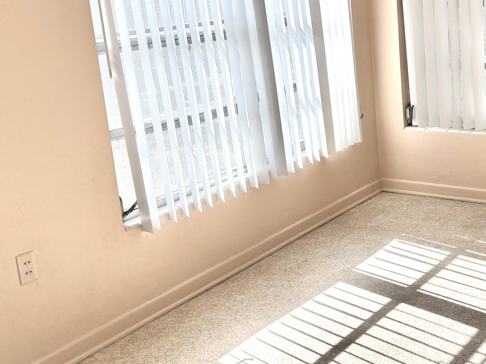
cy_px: 139
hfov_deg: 37.8
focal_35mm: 49
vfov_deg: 29.6
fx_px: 688
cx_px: 372
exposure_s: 1/1164
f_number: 1.6
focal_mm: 5.96
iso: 50
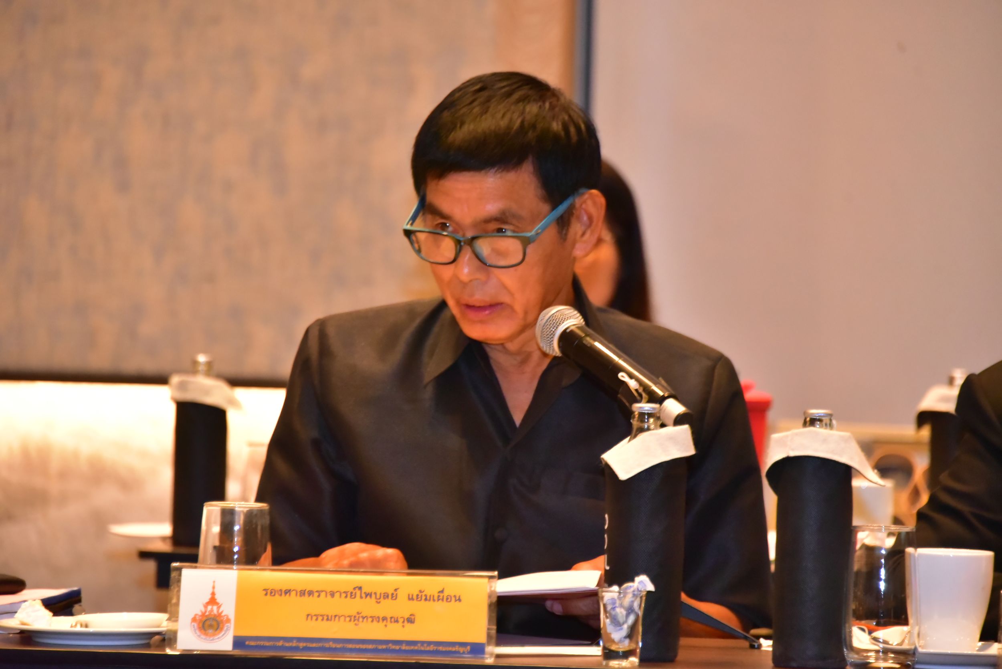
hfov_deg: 9.8
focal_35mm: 210
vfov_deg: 6.5
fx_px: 5847
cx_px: 501
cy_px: 334
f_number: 5.6
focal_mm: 210
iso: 10000
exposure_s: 1/200
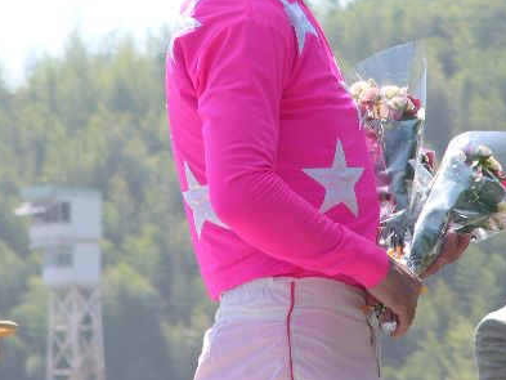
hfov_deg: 5.4
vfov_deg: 4.1
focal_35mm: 365
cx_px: 304
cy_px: 79
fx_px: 5337
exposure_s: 1/400
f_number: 8
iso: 50
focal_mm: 37.3
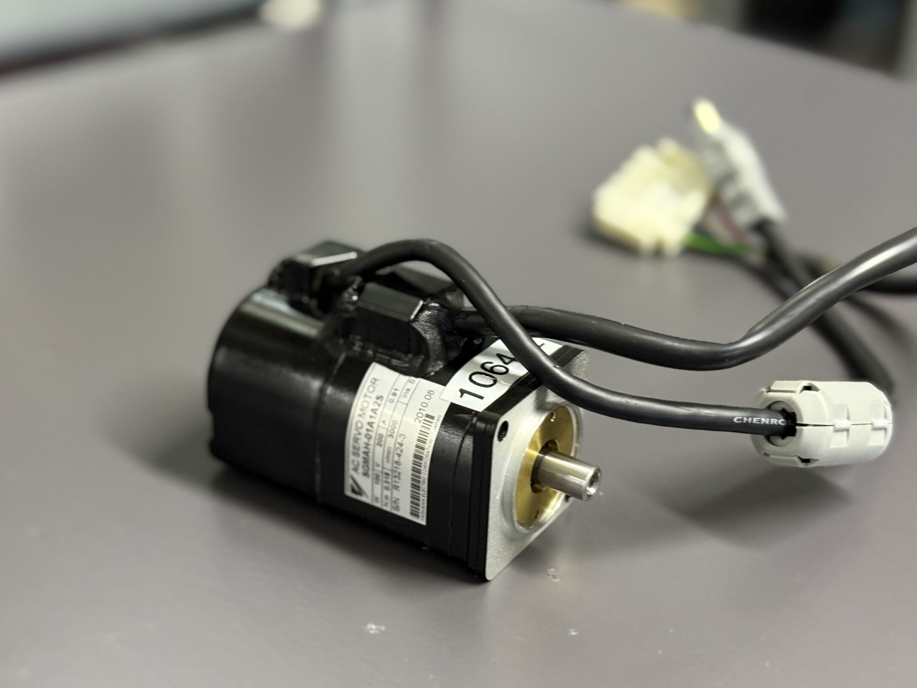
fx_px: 1510
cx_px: 394
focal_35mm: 57
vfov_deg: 25.7
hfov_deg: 33.7
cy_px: 368
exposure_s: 1/33
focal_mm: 6.76
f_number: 1.78
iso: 400
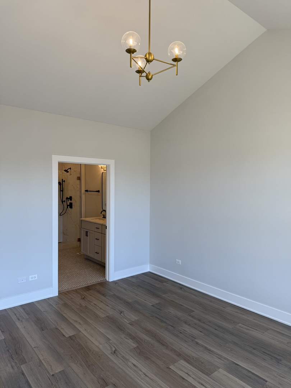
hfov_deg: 56.8
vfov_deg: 71.6
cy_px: 194
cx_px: 146
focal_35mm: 24
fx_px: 269
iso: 64
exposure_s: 1/210
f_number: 1.78
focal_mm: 6.76
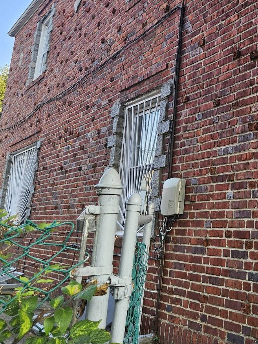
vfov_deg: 44.5
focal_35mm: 42
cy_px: 134
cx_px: 282
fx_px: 417
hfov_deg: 30.8
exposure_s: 1/120
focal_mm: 5.4
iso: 40
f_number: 1.8
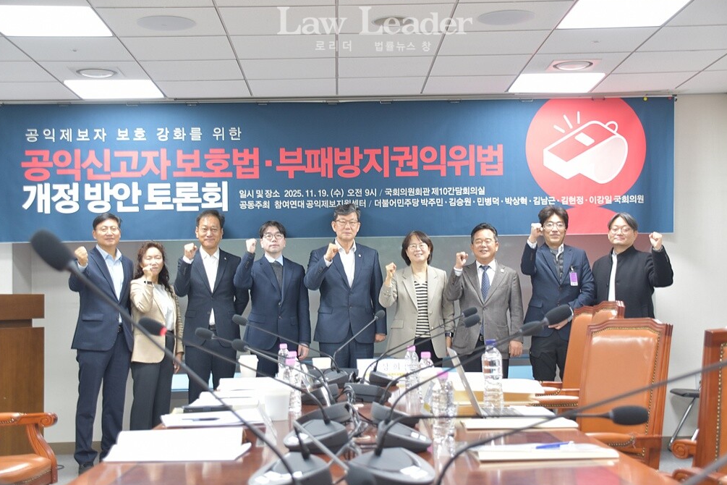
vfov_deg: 25.3
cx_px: 364
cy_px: 242
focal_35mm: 54
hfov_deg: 37.2
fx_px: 1081
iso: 500
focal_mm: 35
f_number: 4.5
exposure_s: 1/20
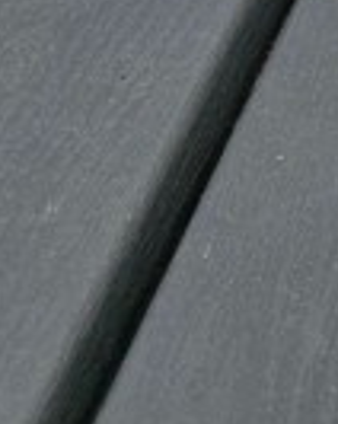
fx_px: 1692
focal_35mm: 135
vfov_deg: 12.6
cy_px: -418
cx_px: 1154
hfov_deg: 8.5
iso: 250
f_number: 1.7
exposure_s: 1/100
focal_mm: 6.3
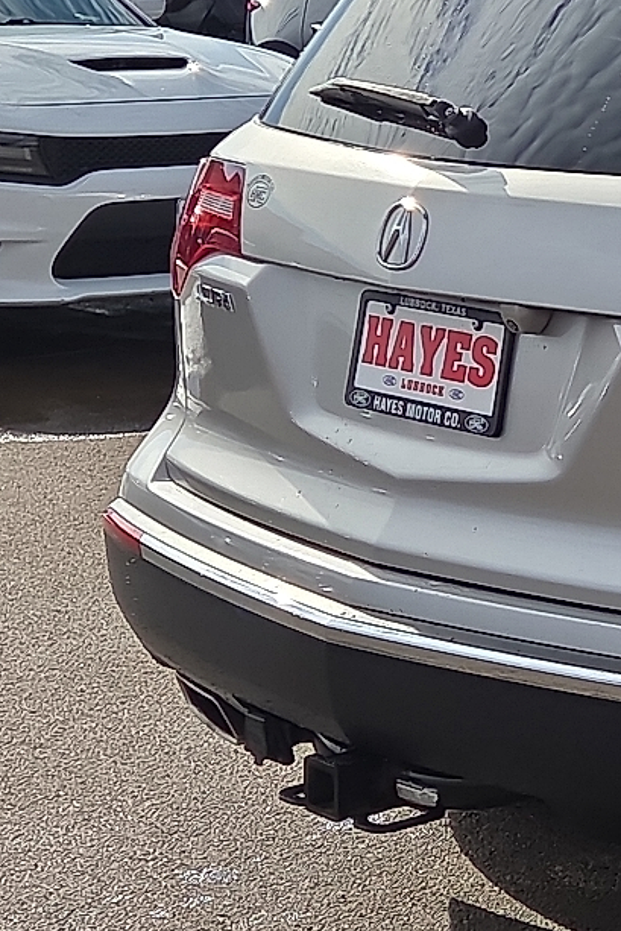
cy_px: 409
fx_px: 2457
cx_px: 1119
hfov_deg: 13.0
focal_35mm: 95
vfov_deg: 21.4
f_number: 1.8
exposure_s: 1/2500
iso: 25
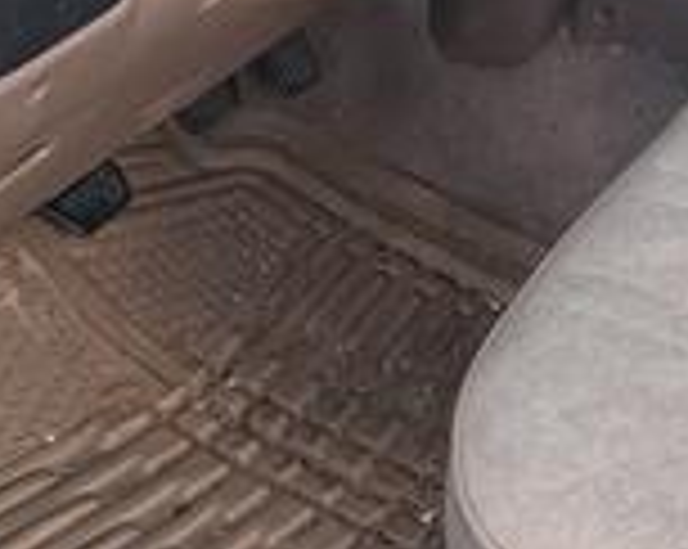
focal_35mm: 74
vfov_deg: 18.3
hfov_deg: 21.8
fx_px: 1505
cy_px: -274
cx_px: 1007
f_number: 1.8
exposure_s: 1/120
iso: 800
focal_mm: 6.4
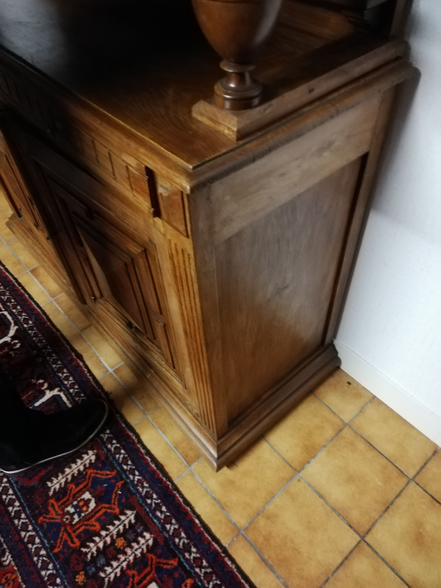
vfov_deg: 67.3
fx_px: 442
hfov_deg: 53.1
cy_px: 294
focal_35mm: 26
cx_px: 220
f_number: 2.2
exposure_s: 1/16.7
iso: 800
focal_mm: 3.81
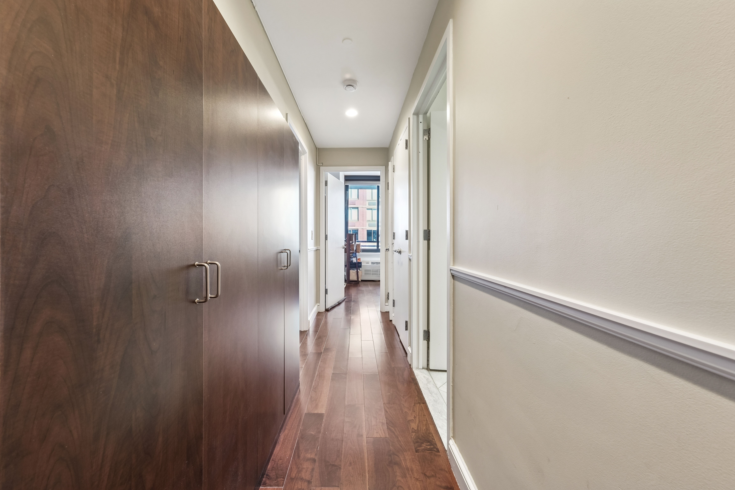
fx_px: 265
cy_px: 240
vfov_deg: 85.4
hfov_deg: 108.3
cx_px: 357
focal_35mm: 13
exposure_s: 1/4
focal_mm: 8
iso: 500
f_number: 8
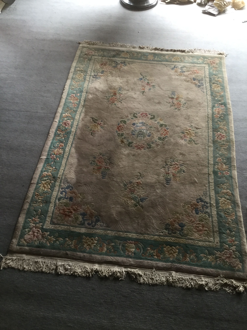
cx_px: 124
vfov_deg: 58.4
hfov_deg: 45.4
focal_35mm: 31
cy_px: 165
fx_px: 295
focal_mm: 3.3
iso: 125
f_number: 2.4
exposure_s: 1/33
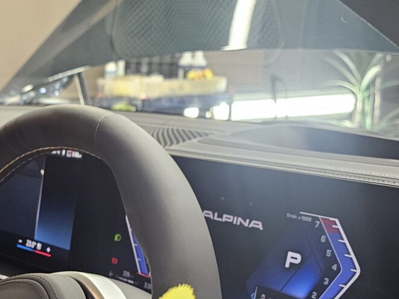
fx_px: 772
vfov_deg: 20.8
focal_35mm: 67
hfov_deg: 27.8
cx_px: 33
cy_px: 335
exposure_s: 1/70
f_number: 1.7
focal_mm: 6.3
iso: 250
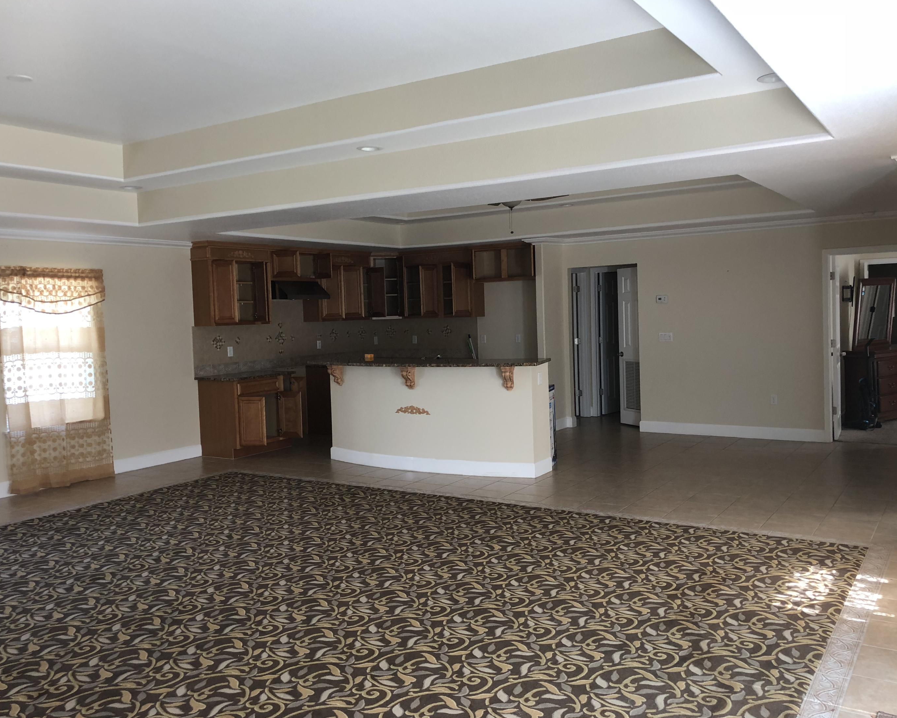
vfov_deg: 48.5
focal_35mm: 30
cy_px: 361
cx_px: 462
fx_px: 796
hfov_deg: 58.8
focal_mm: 3.99
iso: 32
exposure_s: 1/24
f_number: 1.8
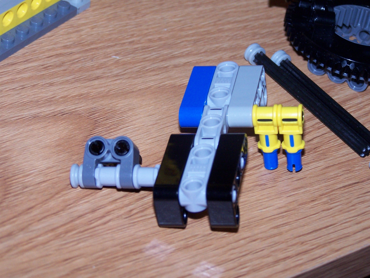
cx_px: 185
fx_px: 1122
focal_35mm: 105
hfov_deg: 18.7
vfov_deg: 14.1
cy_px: 139
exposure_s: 1/90
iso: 140
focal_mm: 17.5
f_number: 3.2
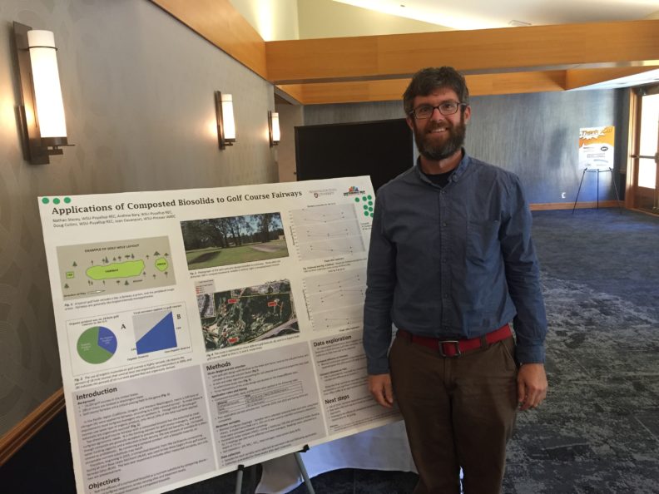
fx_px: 552
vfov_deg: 48.2
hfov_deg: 61.7
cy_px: 247
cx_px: 330
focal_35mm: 29
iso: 160
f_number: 2.2
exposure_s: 1/30
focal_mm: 4.15
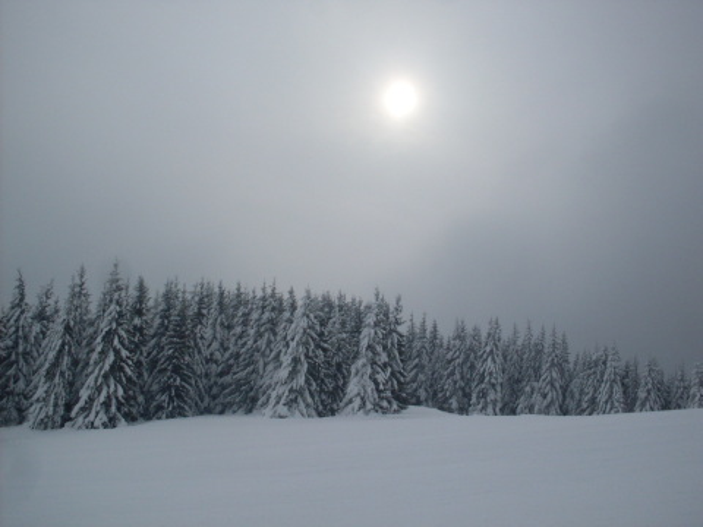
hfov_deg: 49.0
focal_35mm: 38
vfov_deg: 37.7
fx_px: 772
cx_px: 352
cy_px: 264
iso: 80
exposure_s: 1/500
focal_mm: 6.3
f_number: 8.4
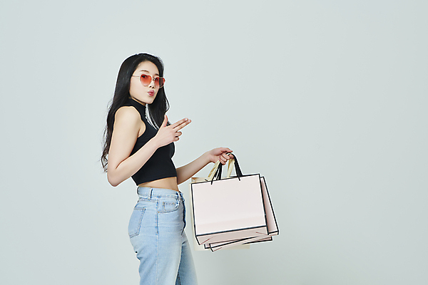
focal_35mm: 56
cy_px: 142
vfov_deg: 24.2
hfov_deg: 35.6
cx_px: 214
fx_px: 666
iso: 100
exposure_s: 1/125
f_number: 11
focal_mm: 56
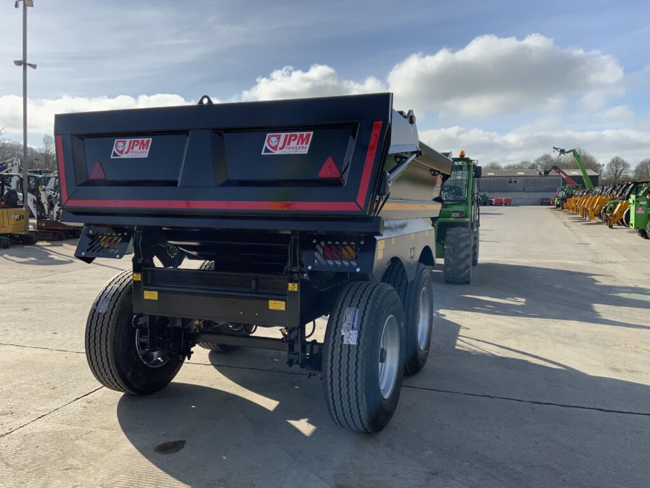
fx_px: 545
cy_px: 244
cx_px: 325
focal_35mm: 29
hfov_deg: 61.7
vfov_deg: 48.2
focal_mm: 3
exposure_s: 1/2141
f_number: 1.8
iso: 16
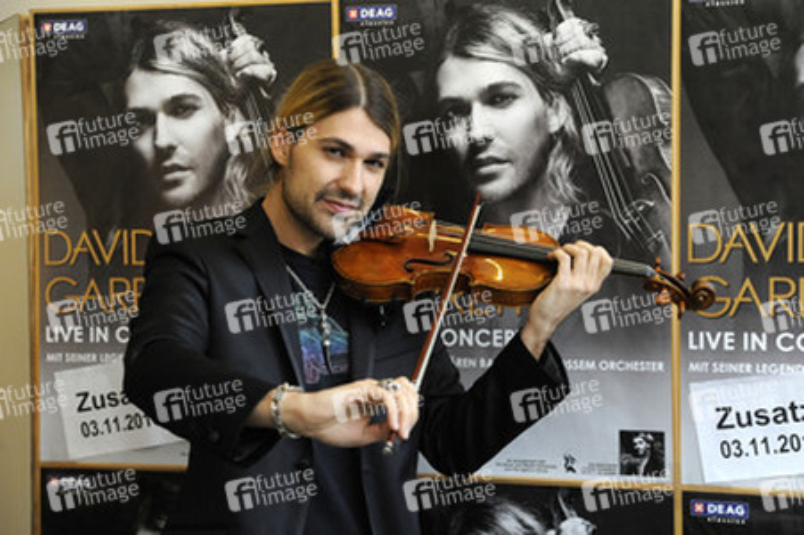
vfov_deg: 18.2
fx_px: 1674
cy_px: 268
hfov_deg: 27.0
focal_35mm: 75
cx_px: 402
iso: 4000
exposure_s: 1/125
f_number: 5
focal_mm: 75
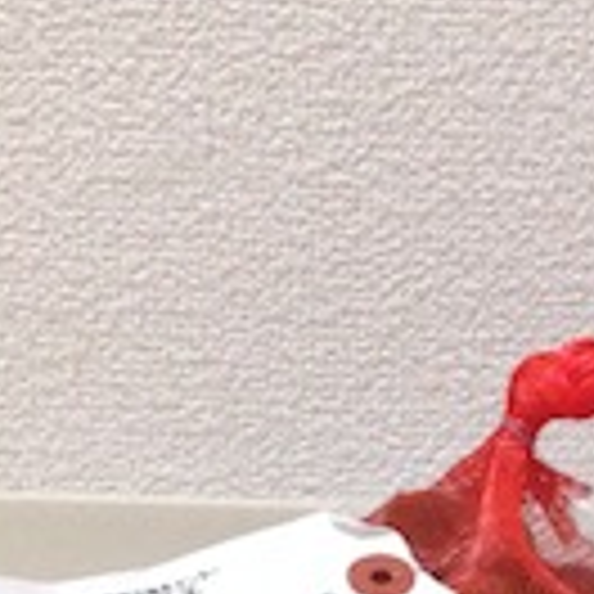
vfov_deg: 15.8
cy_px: 706
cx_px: 603
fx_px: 2058
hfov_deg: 16.1
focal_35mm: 106
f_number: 2.4
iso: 400
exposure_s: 1/15
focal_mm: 4.12
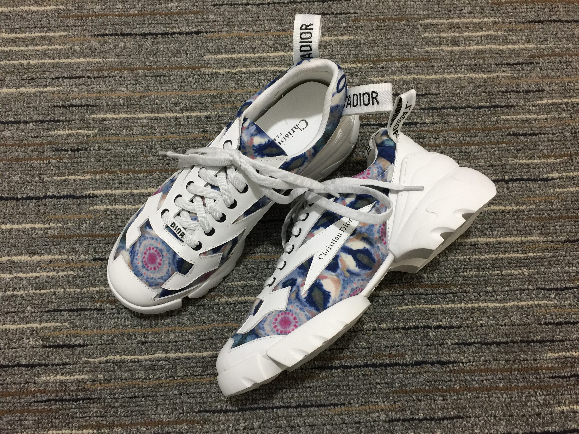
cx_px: 290
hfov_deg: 61.7
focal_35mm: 29
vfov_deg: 48.2
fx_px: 485
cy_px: 217
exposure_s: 1/33
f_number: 2.2
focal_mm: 4.15
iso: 64
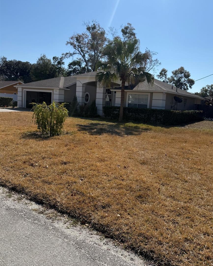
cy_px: 119
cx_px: 111
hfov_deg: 54.9
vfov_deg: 65.9
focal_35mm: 26
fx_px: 205
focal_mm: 6.76
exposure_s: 1/7353
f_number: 1.78
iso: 80
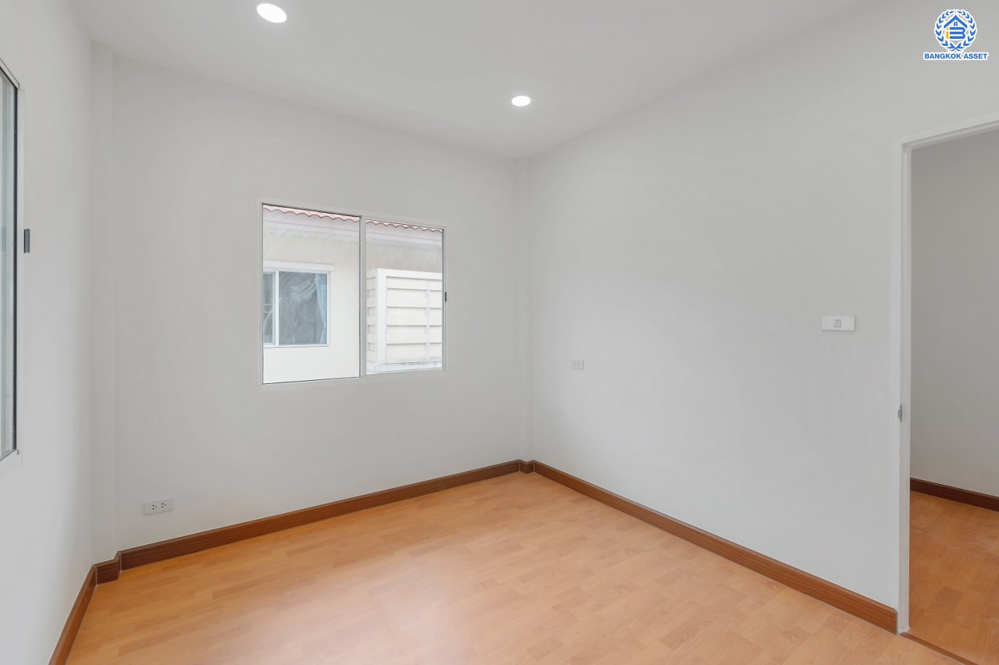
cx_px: 500
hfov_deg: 100.4
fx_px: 416
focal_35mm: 15
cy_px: 332
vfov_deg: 77.3
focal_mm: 15
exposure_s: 1/200
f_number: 5.6
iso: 100
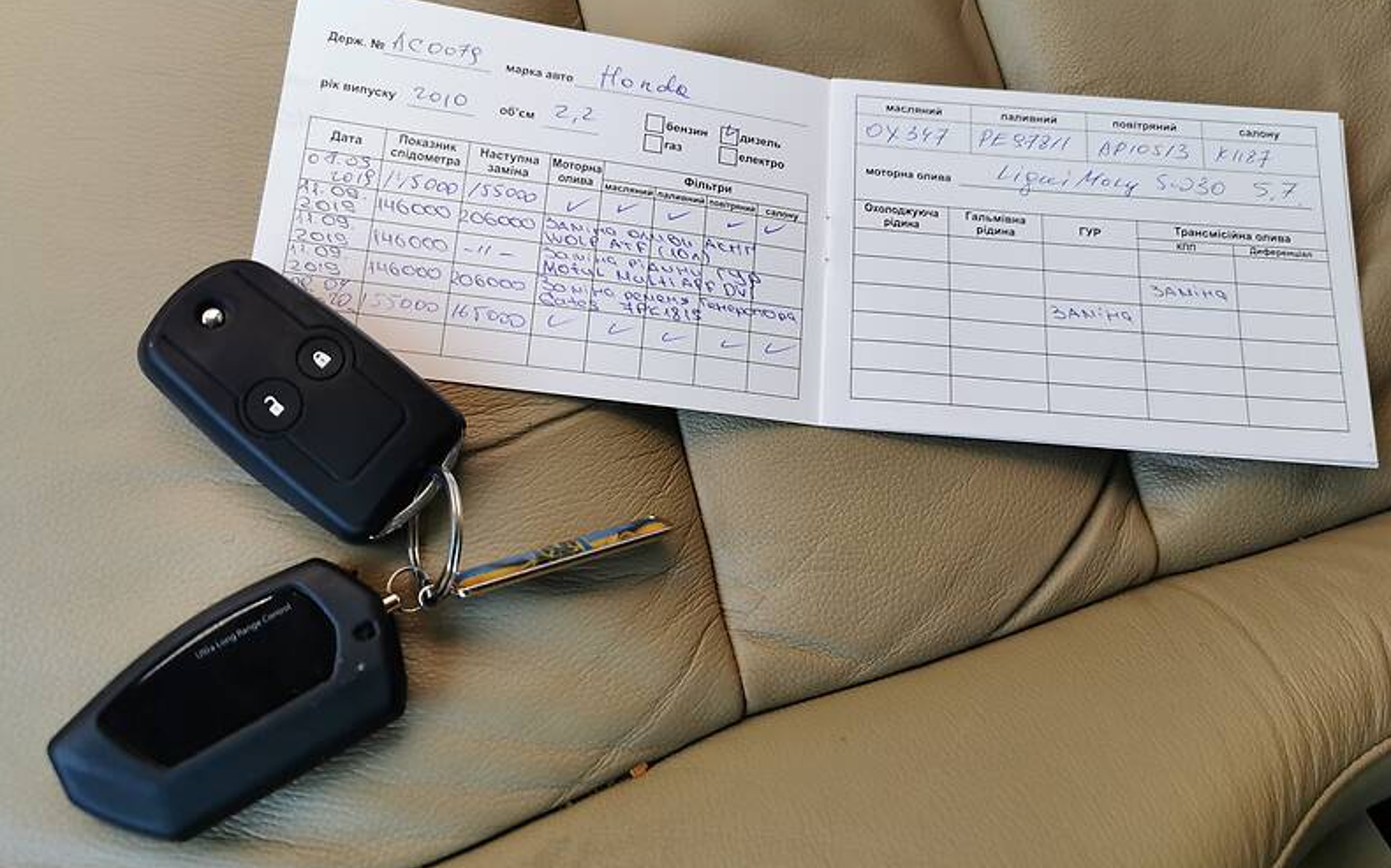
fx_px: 1099
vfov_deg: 43.0
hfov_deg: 64.7
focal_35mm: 29
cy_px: 368
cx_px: 690
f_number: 1.6
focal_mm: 5.6
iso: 50
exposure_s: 1/102
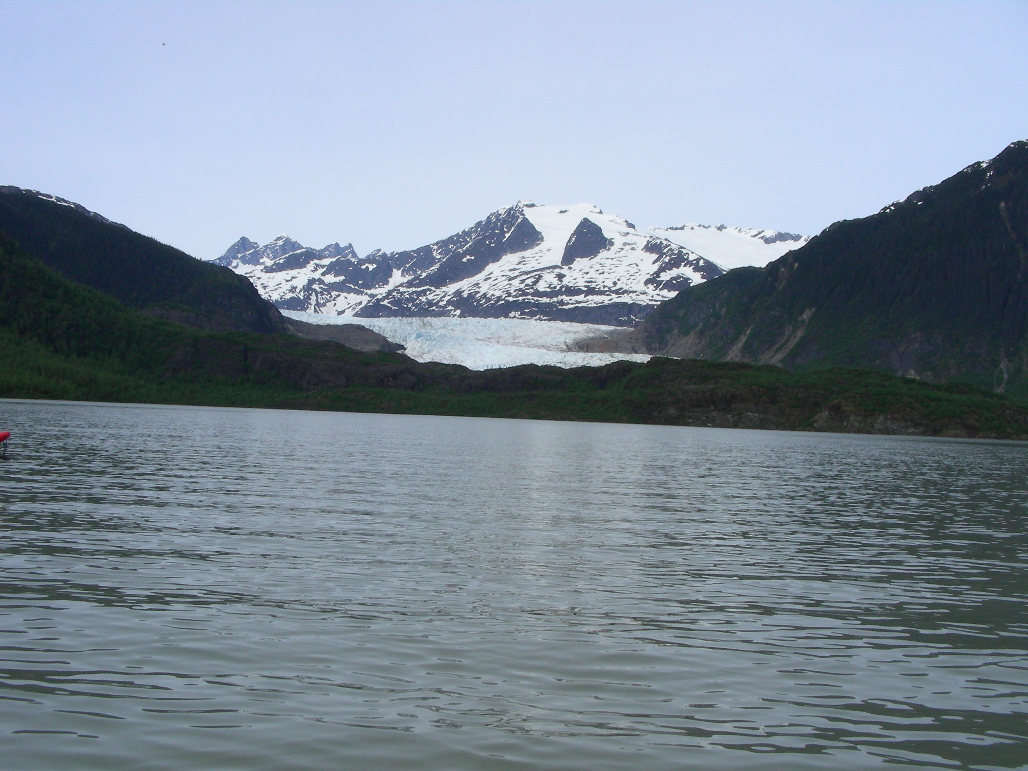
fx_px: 1128
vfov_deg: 37.7
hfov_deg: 49.0
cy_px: 386
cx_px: 514
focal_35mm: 38
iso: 50
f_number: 6.8
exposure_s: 1/498
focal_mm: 6.3
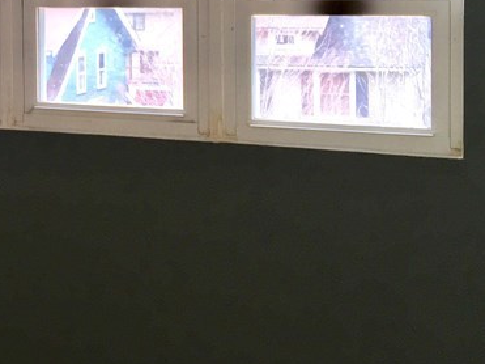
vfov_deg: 18.1
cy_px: 22
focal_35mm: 80
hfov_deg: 23.1
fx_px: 1121
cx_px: -34
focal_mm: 4.15
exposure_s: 1/30
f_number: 2.2
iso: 100
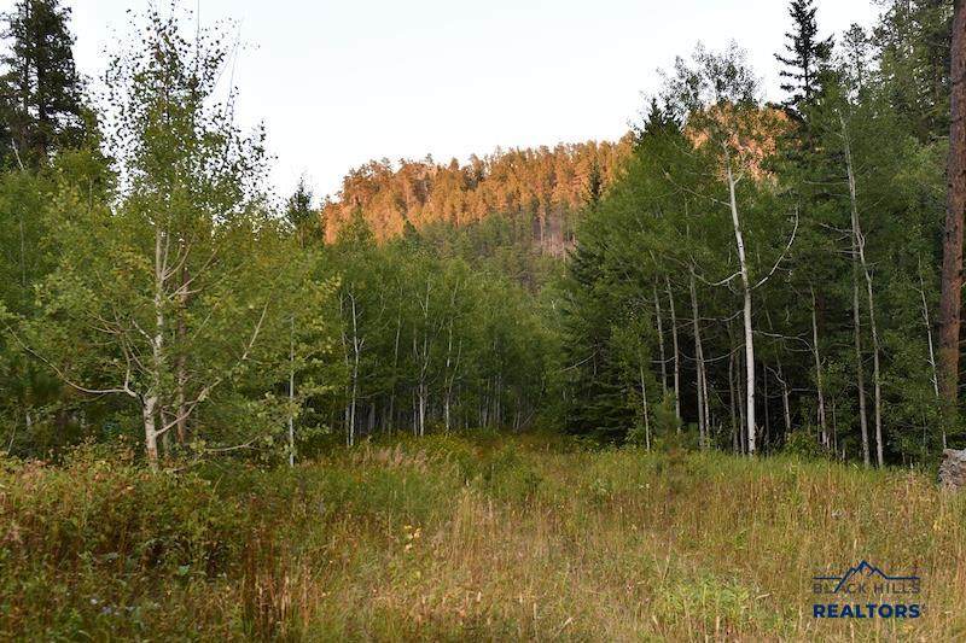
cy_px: 322
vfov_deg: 36.9
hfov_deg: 53.1
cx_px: 483
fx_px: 966
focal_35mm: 36
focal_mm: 24
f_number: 3.5
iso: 250
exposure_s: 1/250
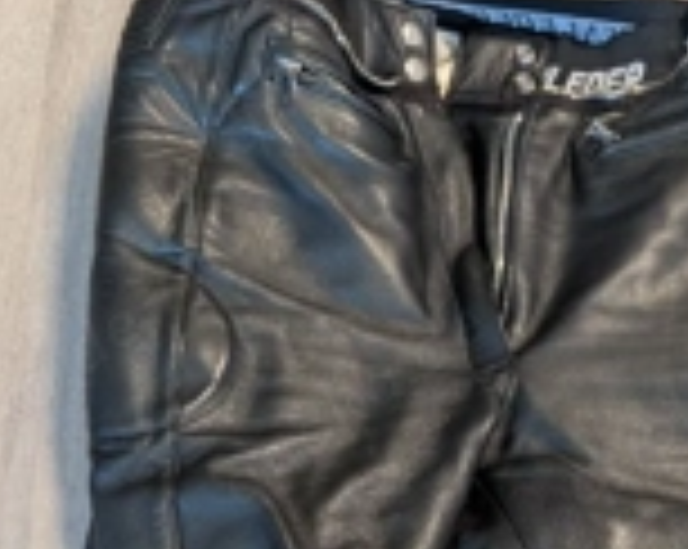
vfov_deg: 21.4
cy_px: 801
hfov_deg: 30.8
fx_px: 1241
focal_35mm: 61
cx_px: 450
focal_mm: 6.9
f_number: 1.68
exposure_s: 1/25.1
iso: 178
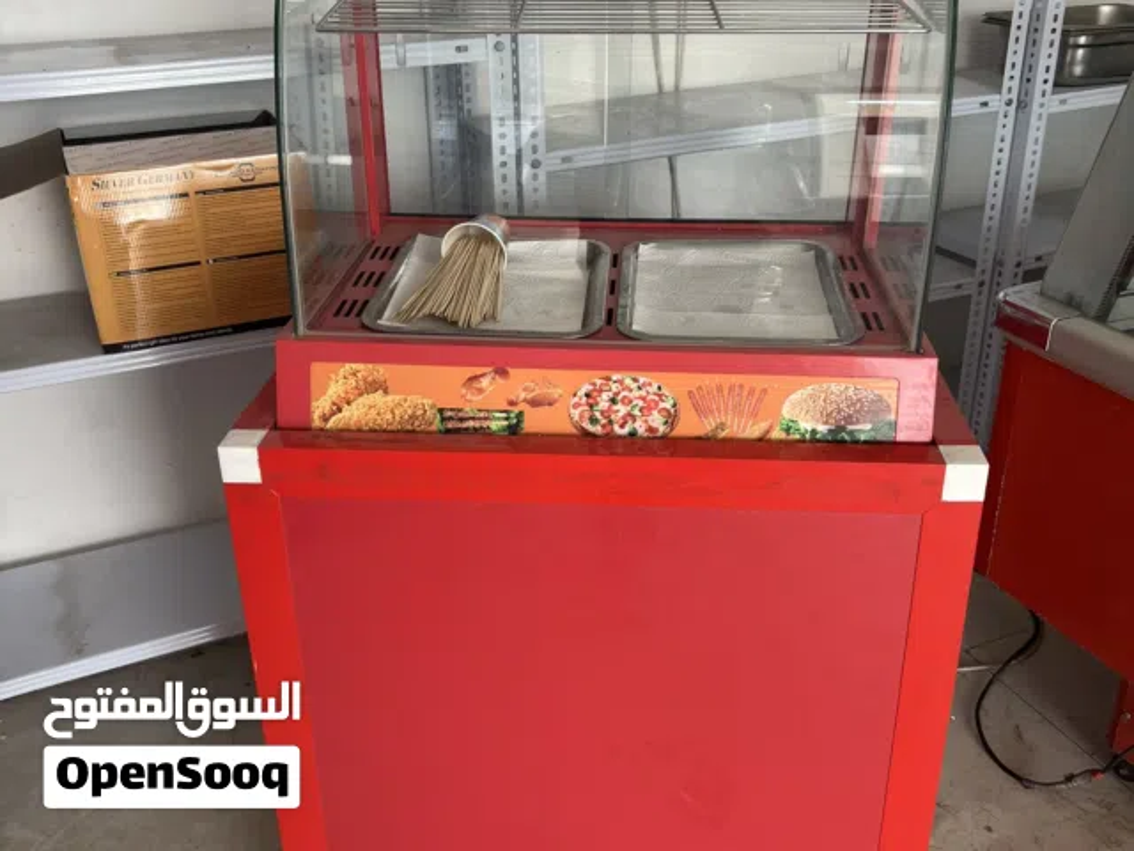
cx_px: 567
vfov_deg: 53.1
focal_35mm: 26
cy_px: 426
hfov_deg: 67.3
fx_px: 852
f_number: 1.5
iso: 50
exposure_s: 1/385
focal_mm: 5.7
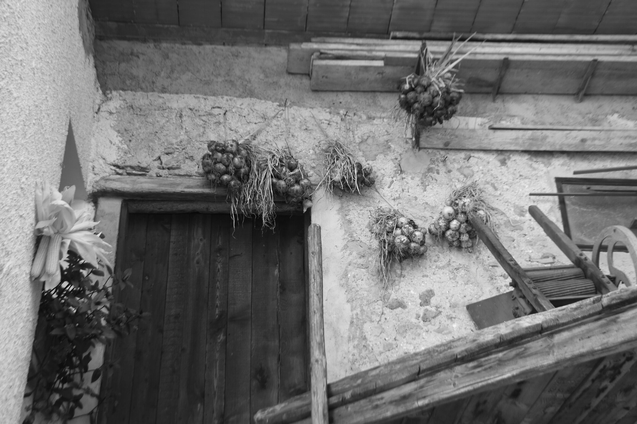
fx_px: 929
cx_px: 318
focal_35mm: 52
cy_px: 212
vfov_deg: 25.8
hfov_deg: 37.9
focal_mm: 35
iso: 400
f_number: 6.3
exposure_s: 1/160
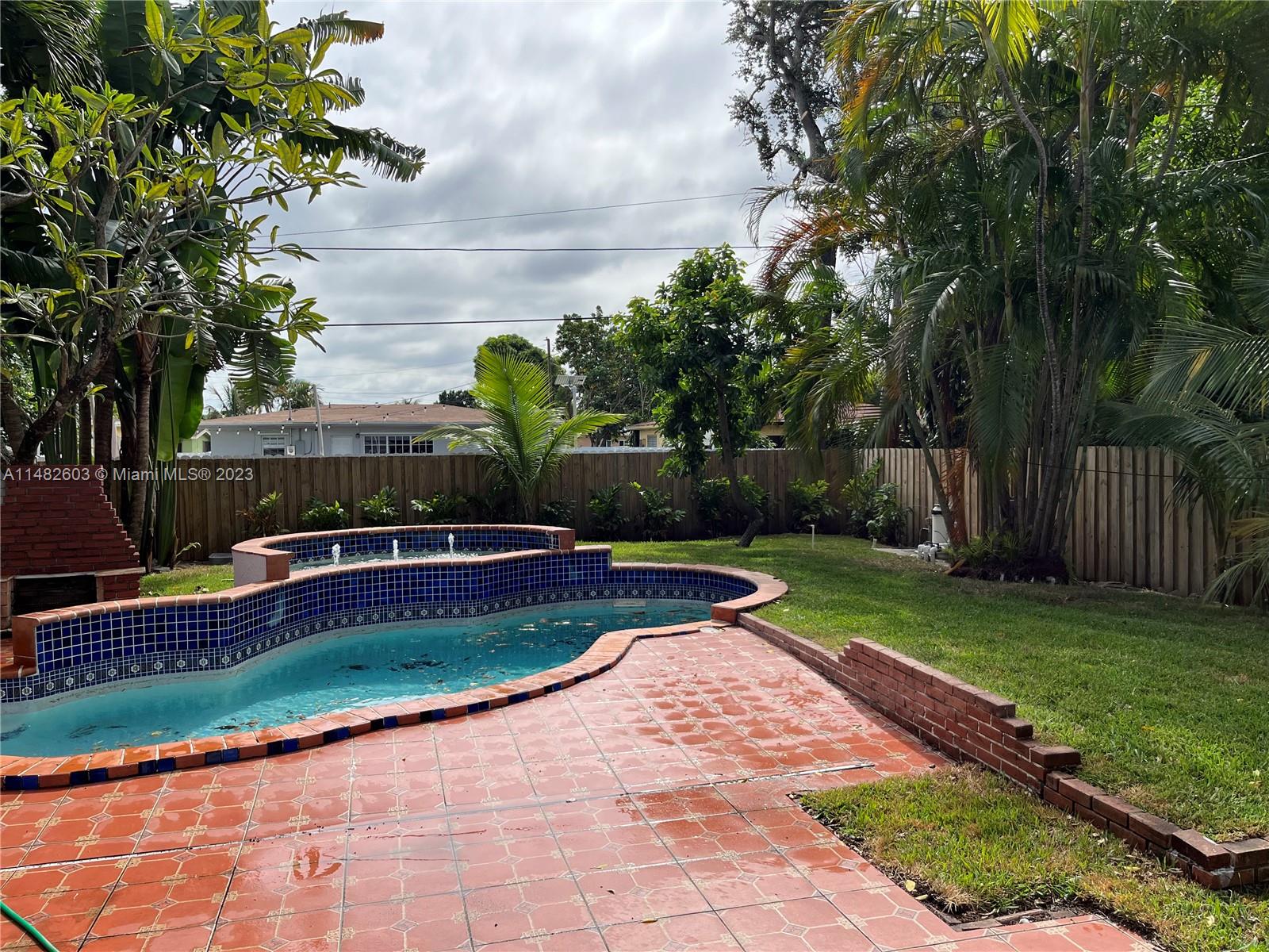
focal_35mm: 26
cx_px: 634
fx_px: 953
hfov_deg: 67.3
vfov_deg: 53.1
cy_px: 476
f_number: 1.6
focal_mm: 5.1
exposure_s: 1/4484
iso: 50
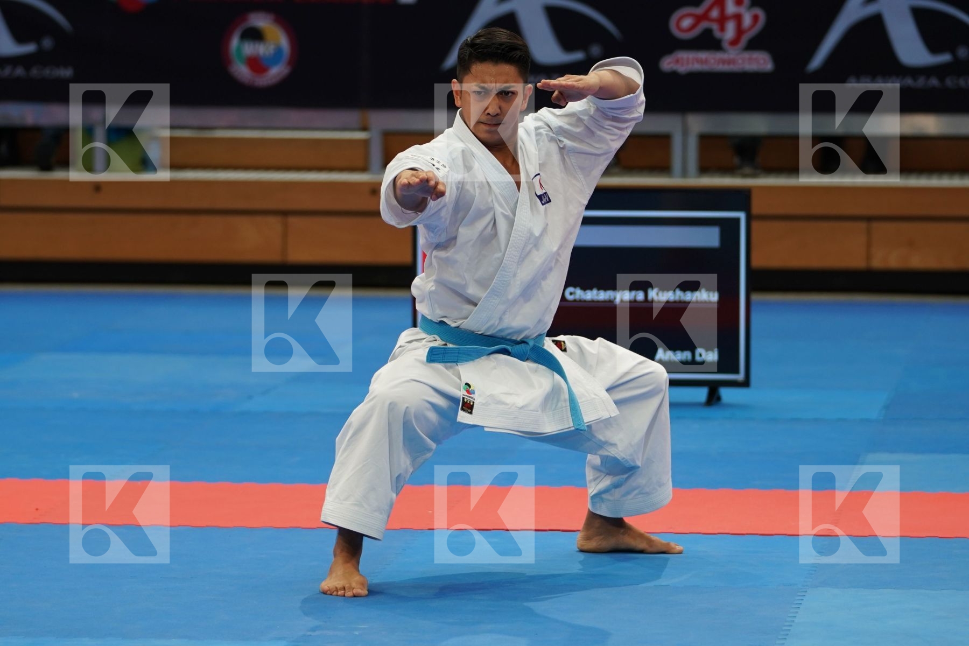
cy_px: 323
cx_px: 484
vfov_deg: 7.5
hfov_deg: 11.2
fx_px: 4925
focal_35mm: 183
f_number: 2.8
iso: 640
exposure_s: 1/500
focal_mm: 122
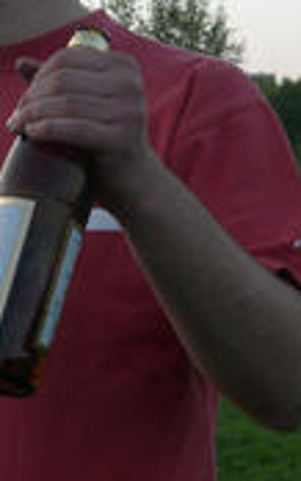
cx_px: -33
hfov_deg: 11.6
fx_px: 1454
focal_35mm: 111
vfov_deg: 18.7
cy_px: 135
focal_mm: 6.3
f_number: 3.1
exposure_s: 1/160
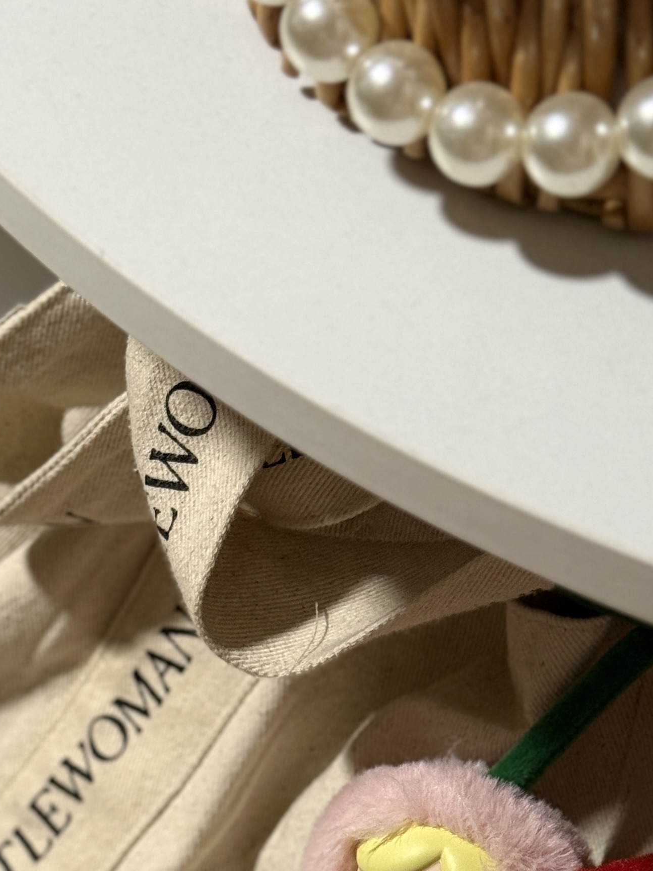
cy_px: 911
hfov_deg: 13.2
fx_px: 2817
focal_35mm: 112
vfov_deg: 17.1
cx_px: 335
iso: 250
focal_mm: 6.76
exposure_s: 1/42
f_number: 1.78
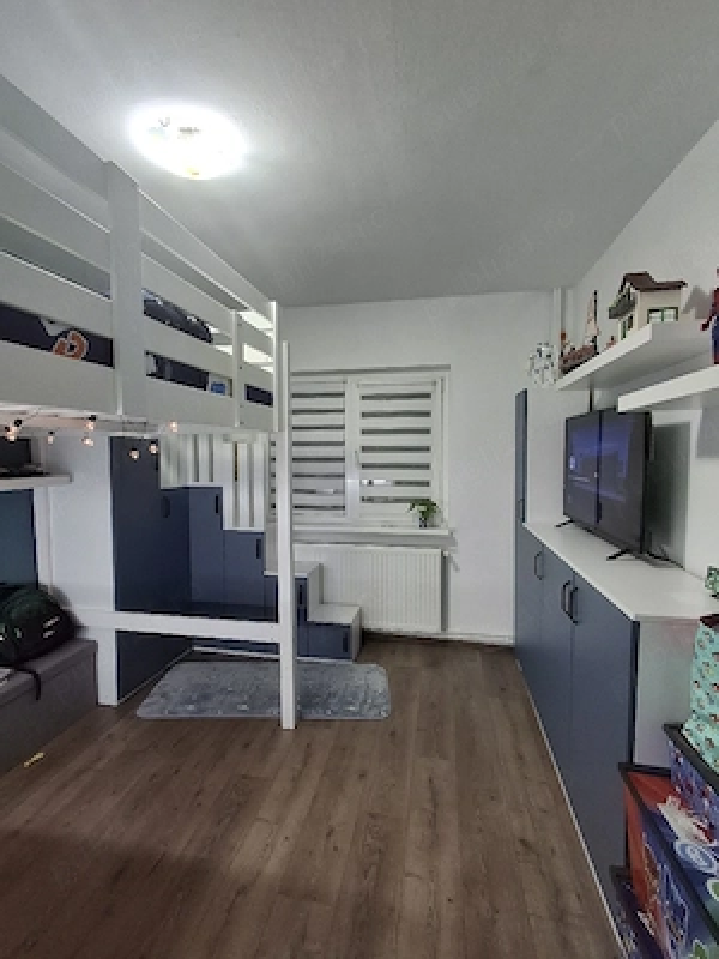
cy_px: 480
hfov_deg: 78.1
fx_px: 443
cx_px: 360
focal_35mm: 16
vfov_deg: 94.5
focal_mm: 1.64
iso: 125
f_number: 2.2
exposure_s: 1/50
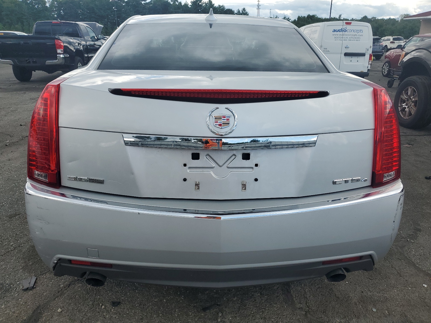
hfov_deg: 67.3
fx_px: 324
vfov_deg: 53.1
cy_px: 162
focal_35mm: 26
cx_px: 216
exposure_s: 1/1429
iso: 50
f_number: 1.5
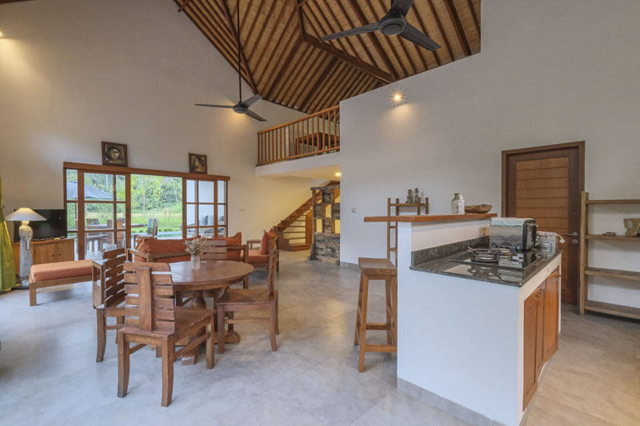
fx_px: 267
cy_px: 213
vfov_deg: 77.3
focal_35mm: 15
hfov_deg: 100.4
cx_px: 320
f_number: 10
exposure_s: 1/18
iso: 6400
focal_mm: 10
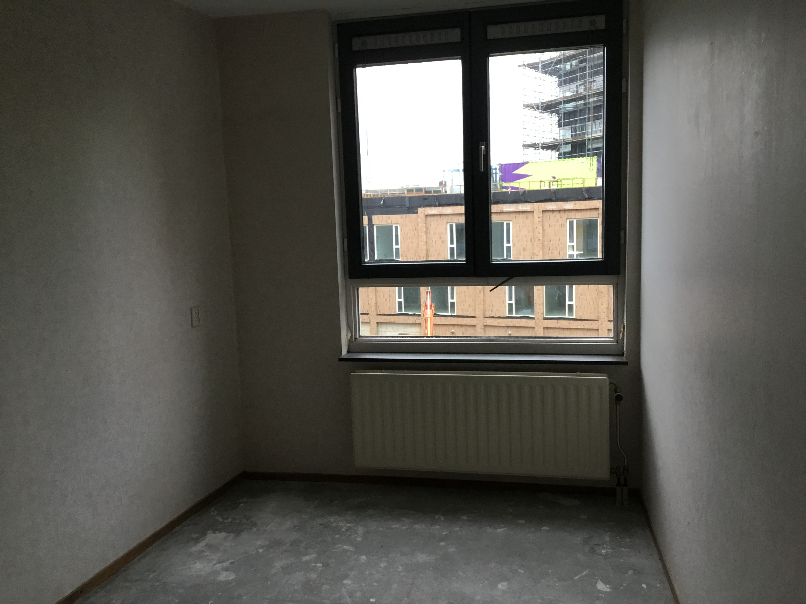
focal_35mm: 31
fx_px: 722
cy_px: 302
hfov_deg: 58.4
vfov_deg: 45.4
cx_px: 403
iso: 64
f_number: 2.4
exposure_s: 1/33
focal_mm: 3.3
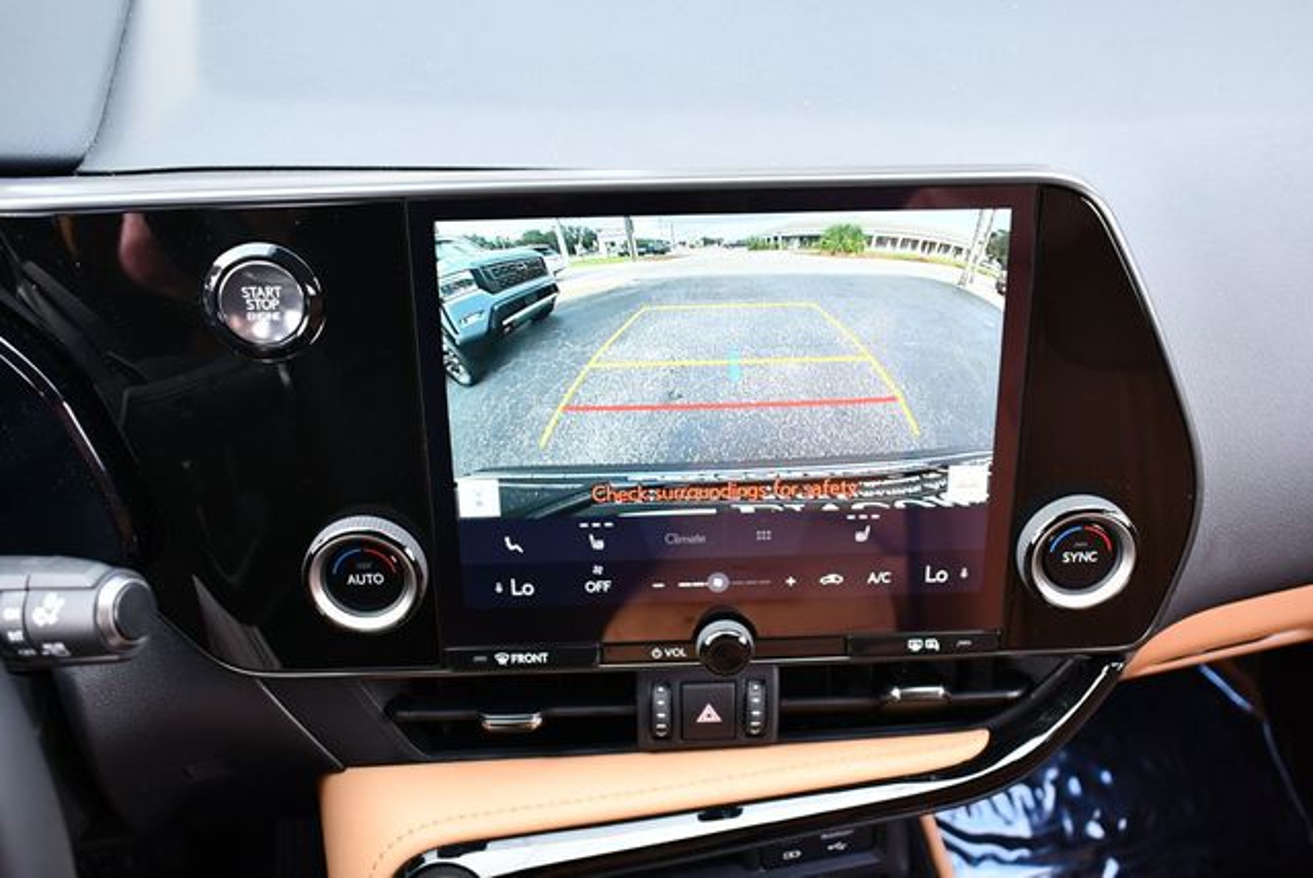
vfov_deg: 36.9
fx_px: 1314
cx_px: 656
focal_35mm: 36
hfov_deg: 53.1
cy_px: 439
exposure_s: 1/125
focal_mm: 18
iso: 800
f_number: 3.5
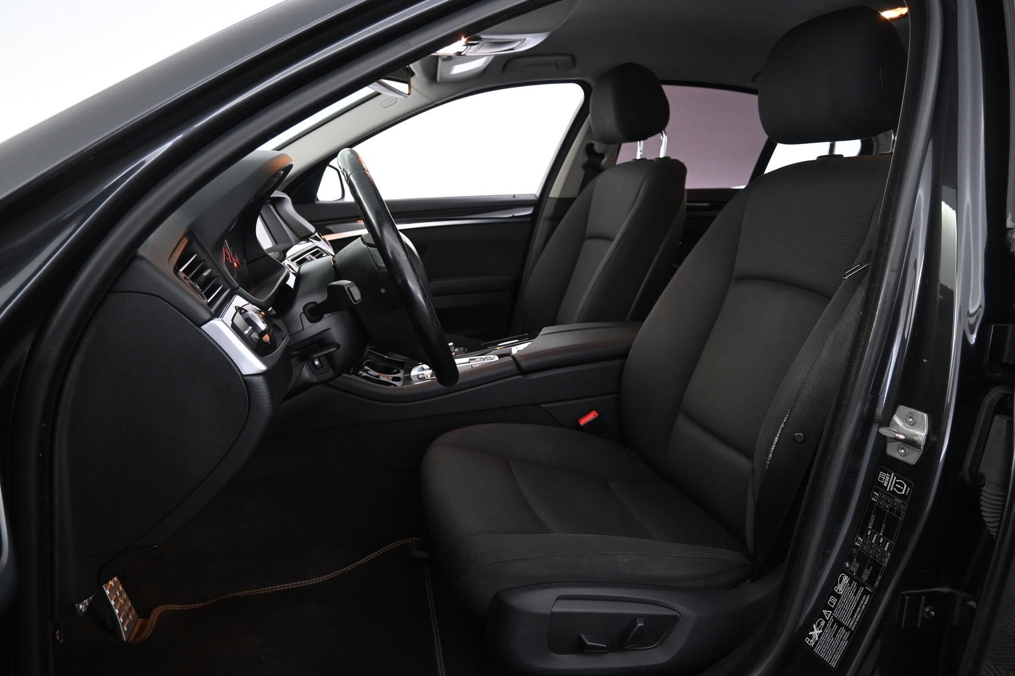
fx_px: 677
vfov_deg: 53.1
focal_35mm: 24
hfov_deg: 73.7
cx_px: 508
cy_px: 338
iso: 1000
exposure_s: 1/25
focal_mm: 16
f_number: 3.5
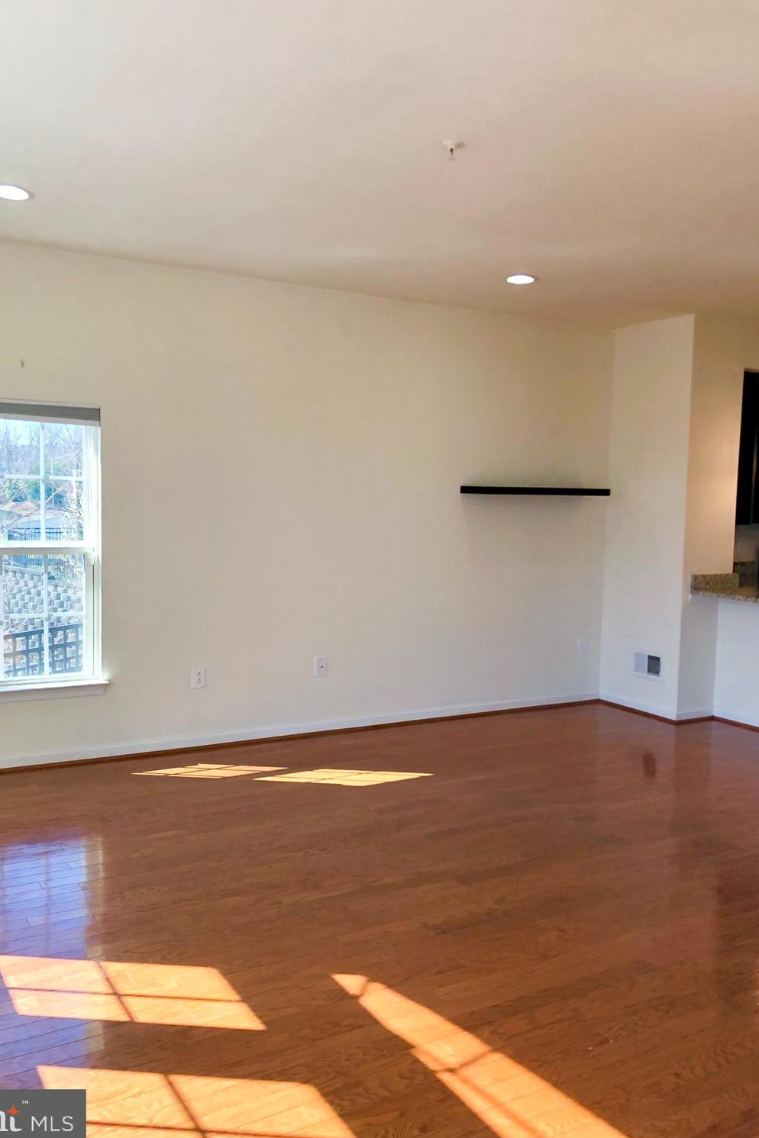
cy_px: 566
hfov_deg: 43.5
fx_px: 949
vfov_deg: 61.9
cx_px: 335
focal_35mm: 30
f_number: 1.8
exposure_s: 1/120
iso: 25
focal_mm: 4
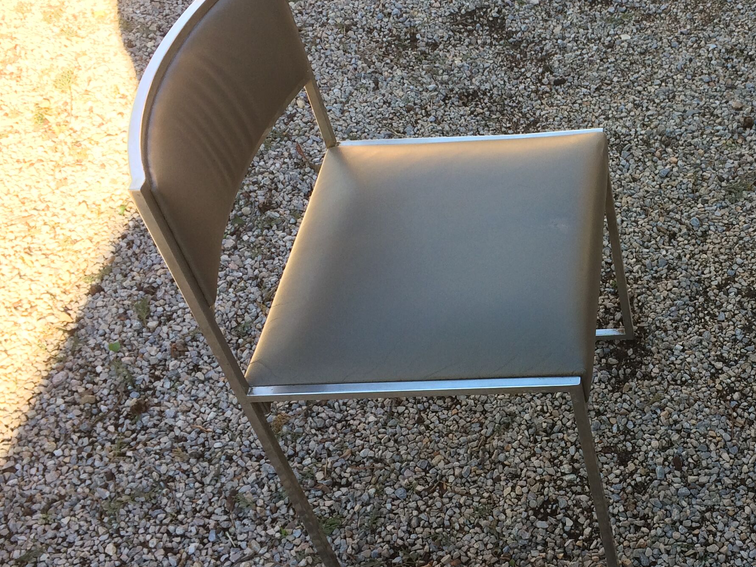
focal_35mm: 53
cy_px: 237
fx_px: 1157
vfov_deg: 27.5
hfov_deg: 34.5
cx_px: 651
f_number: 2.2
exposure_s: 1/210
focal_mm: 4.15
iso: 32
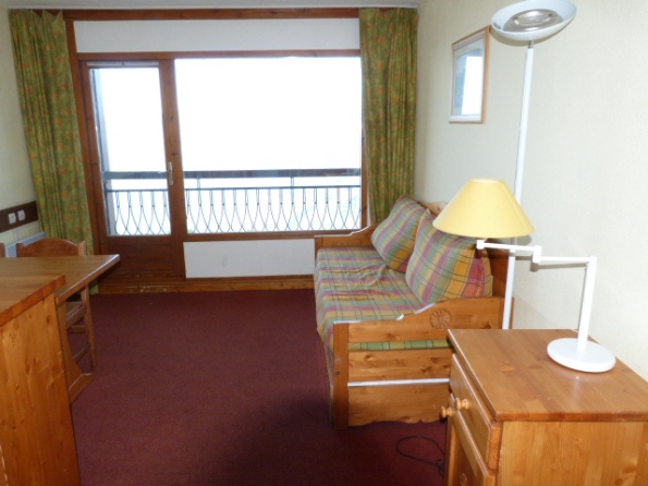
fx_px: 468
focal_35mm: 25
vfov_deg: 54.9
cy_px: 243
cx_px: 324
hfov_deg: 69.4
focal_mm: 4.5
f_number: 5
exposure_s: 1/60
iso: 200
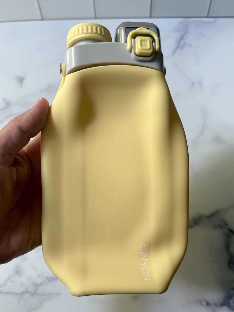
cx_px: 117
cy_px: 156
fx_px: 216
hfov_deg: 56.8
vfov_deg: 71.6
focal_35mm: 24
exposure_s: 1/121
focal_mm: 6.8
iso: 80
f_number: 1.8
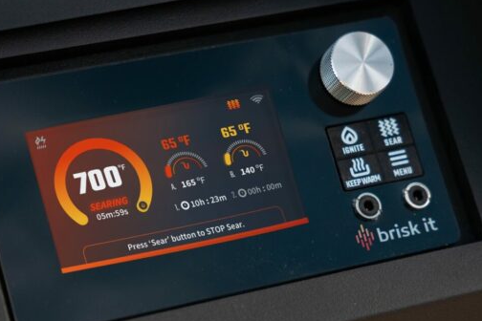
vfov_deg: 10.1
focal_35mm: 136
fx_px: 1823
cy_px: 178
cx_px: 248
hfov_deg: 15.1
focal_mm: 67.1
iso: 640
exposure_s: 1/125
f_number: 2.8
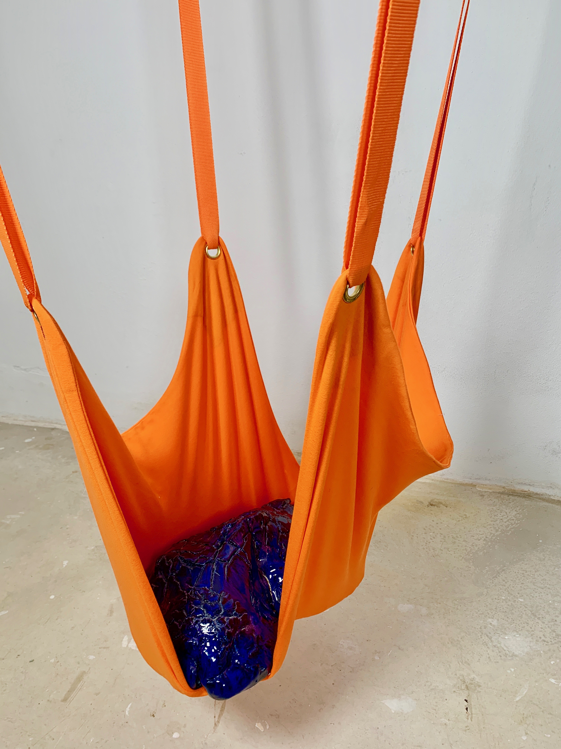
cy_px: 374
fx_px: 562
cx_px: 280
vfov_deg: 67.3
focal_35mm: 26
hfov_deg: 53.1
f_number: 1.8
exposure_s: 1/122
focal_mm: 4.25
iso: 64
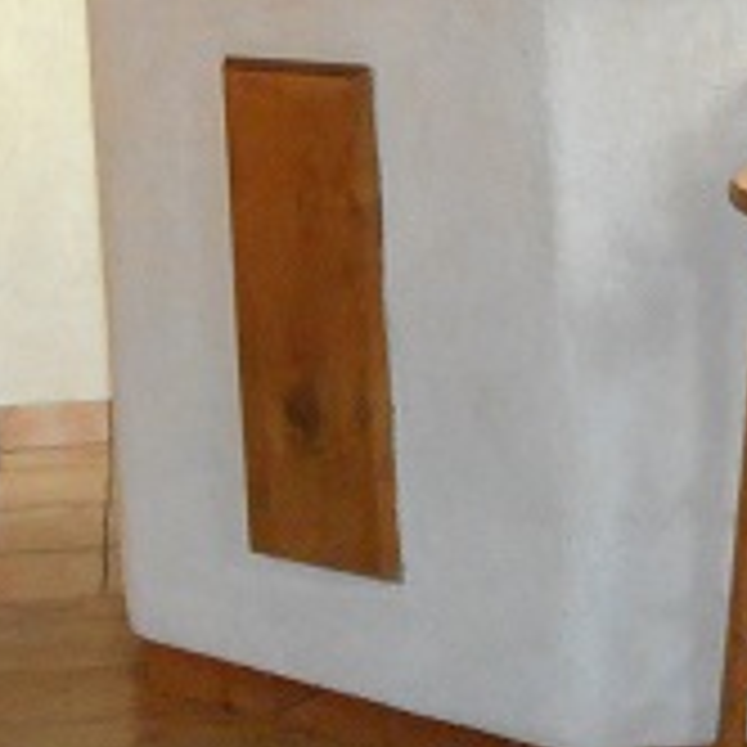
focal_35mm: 102
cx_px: 270
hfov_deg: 17.0
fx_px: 2490
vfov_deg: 16.0
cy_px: -292
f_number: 3.7
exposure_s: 1/25
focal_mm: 4.5
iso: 560
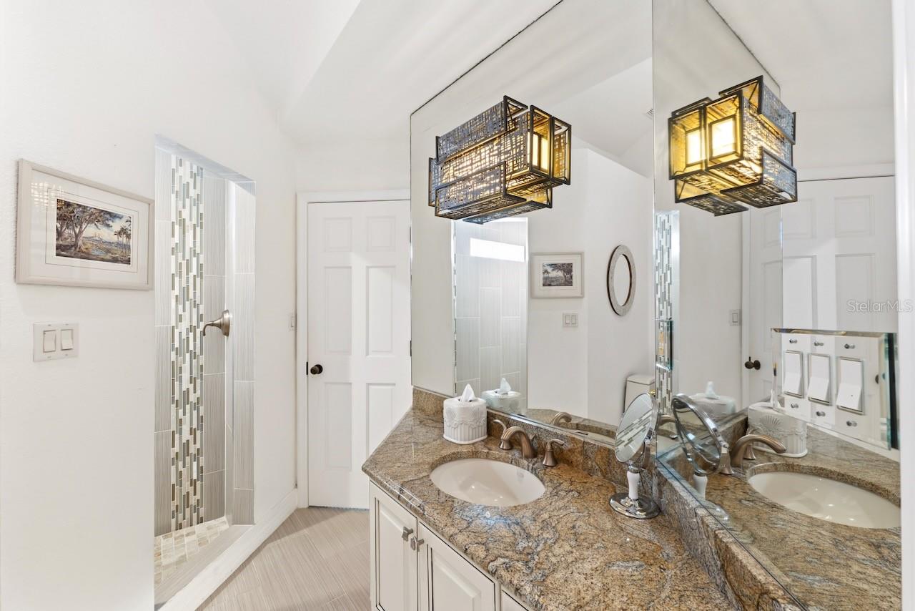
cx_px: 458
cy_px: 306
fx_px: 356
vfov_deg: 81.2
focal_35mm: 14
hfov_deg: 104.2
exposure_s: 1/1.25
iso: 400
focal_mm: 14
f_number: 8
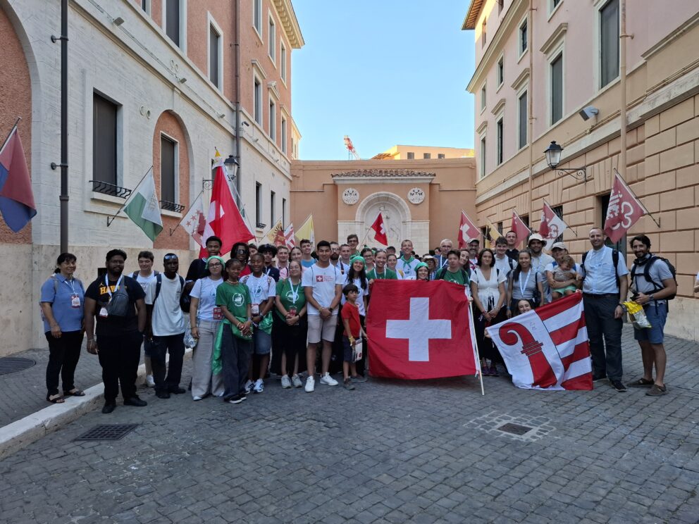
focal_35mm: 23
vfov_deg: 58.9
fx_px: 464
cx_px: 350
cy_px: 262
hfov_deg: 73.9
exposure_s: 1/199
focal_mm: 5.54
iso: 50
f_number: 1.8
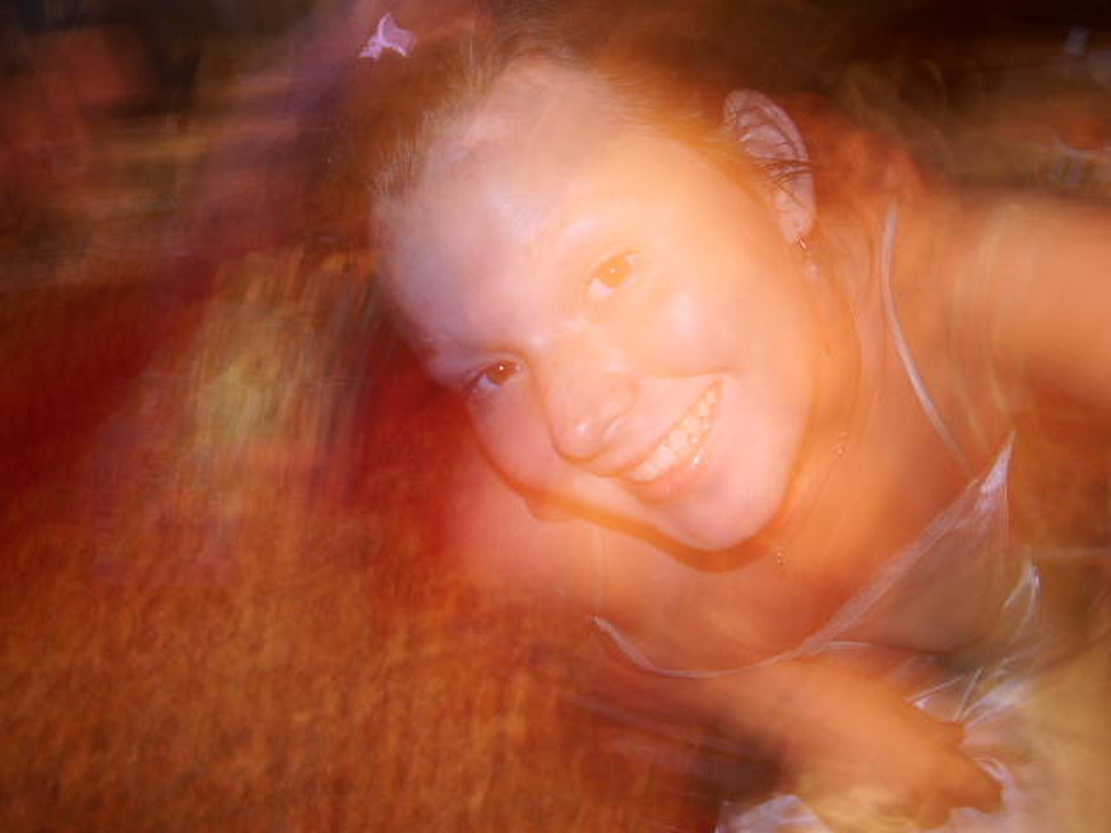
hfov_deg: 52.6
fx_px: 1123
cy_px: 416
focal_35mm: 35
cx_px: 556
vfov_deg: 40.7
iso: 100
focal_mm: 5.8
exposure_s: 1/1.67
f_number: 2.6
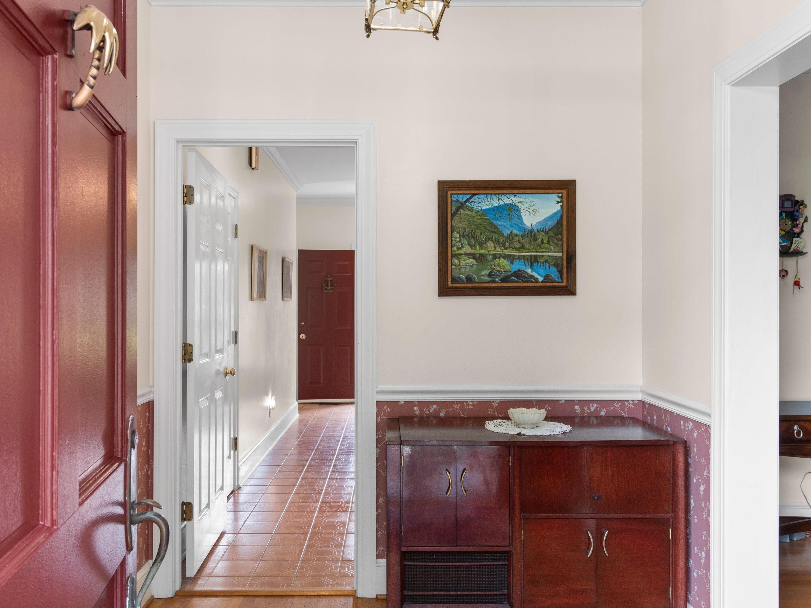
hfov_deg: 59.9
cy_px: 298
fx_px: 703
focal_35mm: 30
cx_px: 391
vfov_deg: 46.8
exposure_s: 2
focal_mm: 18
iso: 100
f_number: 5.3
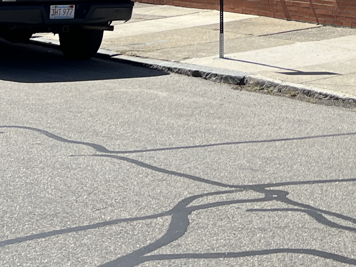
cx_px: 387
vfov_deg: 12.1
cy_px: -260
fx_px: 1121
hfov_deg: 17.5
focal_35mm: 109
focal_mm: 5.7
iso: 50
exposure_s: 1/3968
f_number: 1.5
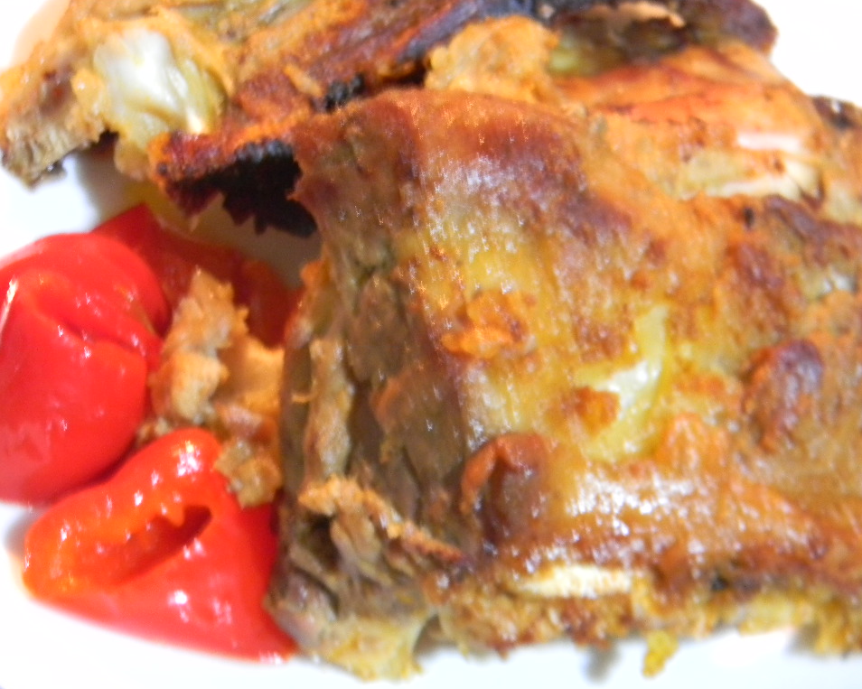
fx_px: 2219
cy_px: 346
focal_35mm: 87
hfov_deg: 22.0
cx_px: 434
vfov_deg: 17.7
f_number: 4.5
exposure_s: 1/3.2
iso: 400
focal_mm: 15.1
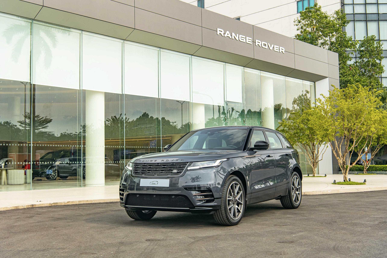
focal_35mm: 45
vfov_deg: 29.9
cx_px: 194
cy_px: 129
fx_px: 484
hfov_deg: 43.6
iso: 200
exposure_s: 1/200
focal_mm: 45
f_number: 5.6
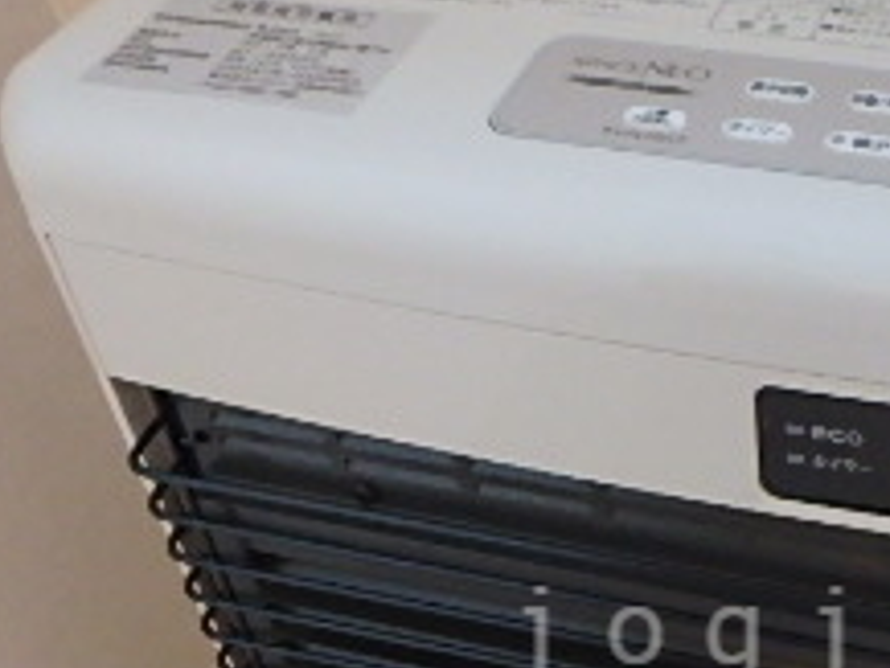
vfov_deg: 22.9
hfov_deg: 29.9
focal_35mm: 62
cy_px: 635
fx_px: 1595
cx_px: 796
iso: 800
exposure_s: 1/30
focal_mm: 3.7
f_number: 3.5
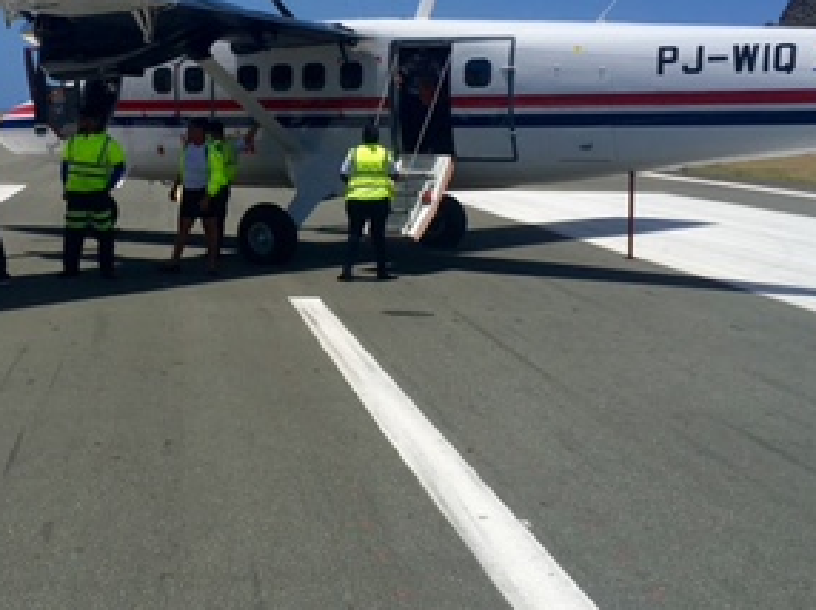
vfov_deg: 22.4
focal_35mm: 65
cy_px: 157
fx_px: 1531
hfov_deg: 29.4
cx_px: 208
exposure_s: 1/3846
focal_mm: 4.15
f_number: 2.2
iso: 25
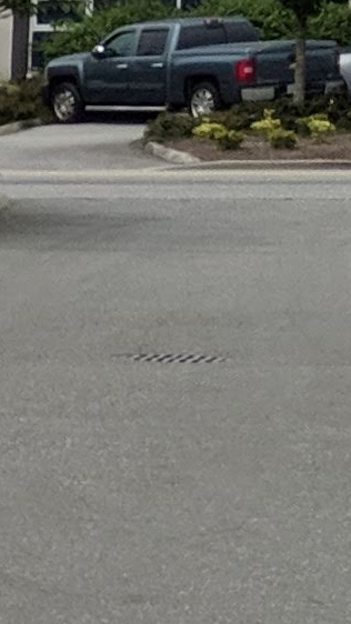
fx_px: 3492
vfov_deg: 10.2
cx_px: -1744
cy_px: 479
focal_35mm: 211
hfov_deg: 4.4
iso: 63
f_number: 1.8
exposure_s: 1/4673
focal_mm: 4.44
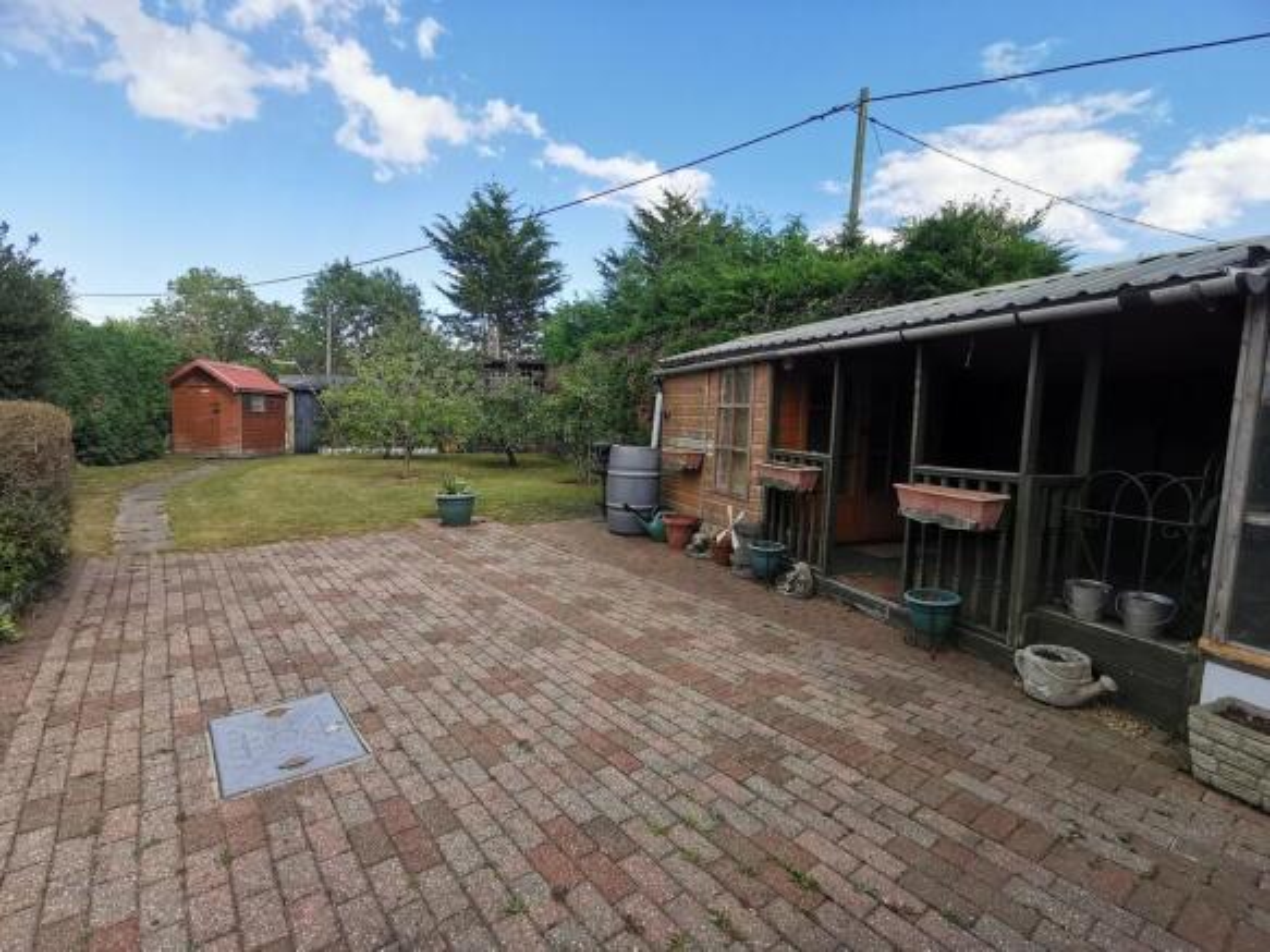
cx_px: 635
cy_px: 476
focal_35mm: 17
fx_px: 624
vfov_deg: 74.7
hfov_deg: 91.0
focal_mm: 2.26
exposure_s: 1/368
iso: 50
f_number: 2.2
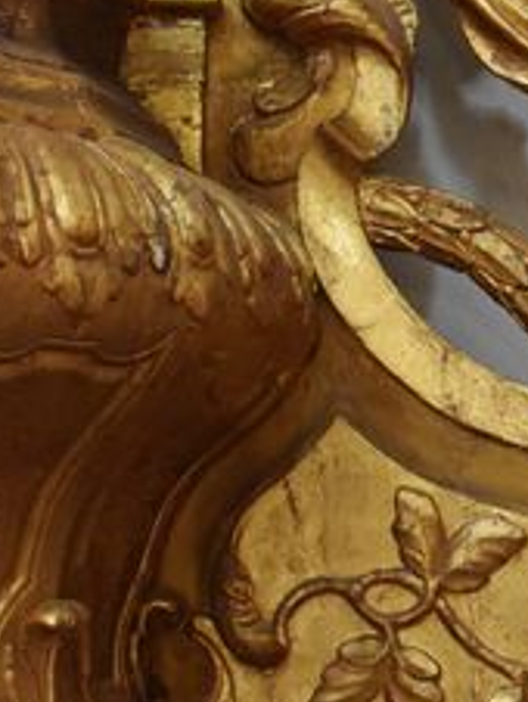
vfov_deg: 18.2
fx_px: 2172
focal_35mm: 107
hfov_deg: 13.4
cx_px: 654
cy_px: 171
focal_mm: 24
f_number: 4.5
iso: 5000
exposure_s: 1/60
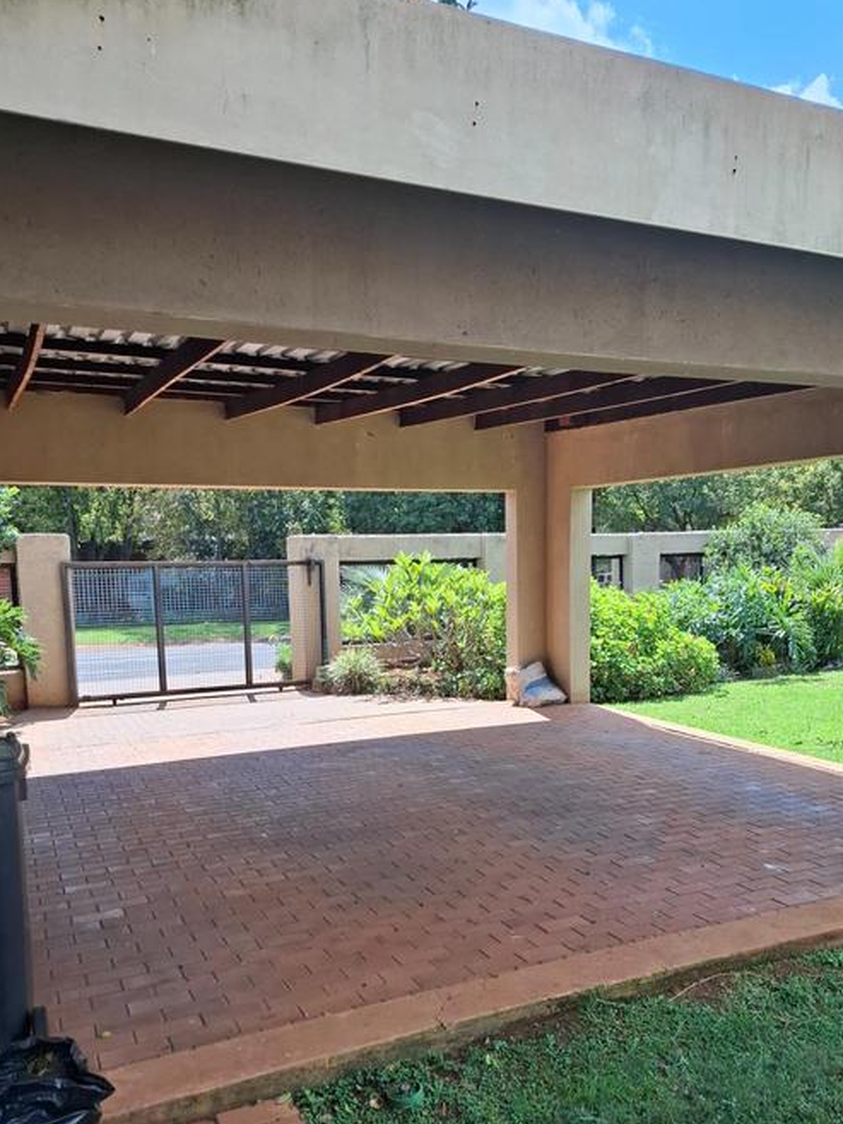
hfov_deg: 49.7
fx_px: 909
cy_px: 676
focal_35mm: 28
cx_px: 453
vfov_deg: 62.9
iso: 50
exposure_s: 1/781
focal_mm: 5.54
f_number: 1.8
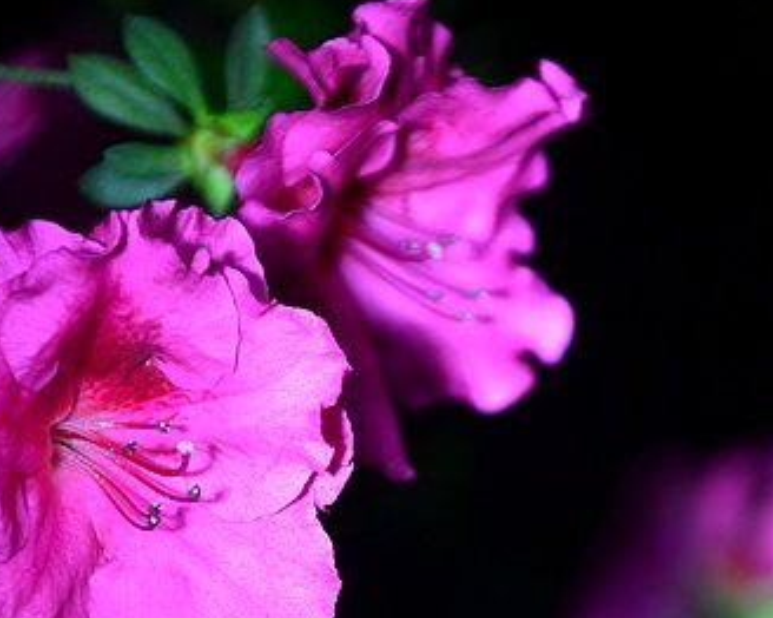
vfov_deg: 5.7
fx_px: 6170
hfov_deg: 7.2
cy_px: 449
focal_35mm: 270
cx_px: 445
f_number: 7.1
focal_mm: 105
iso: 100
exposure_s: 3
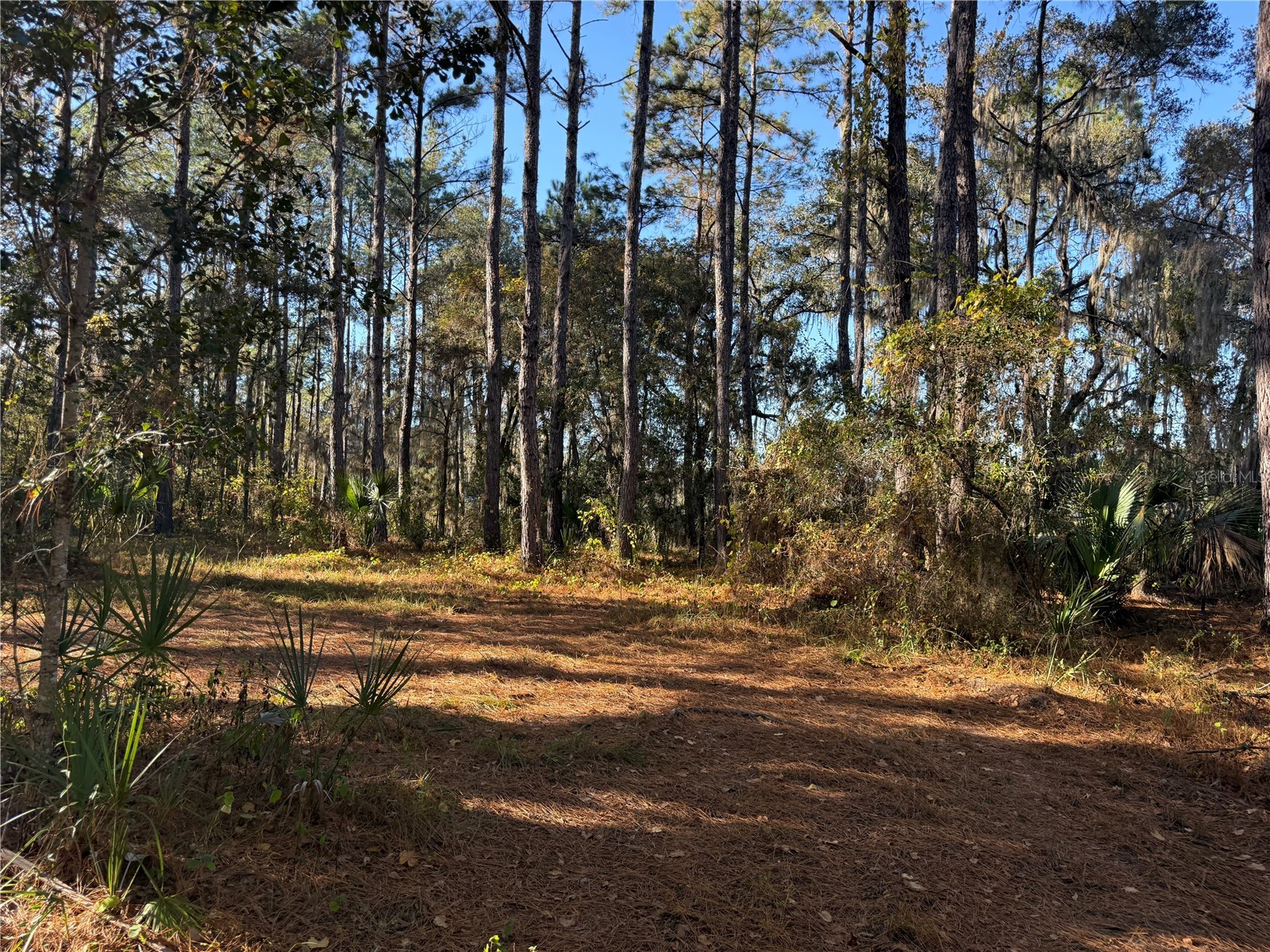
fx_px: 881
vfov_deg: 56.8
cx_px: 635
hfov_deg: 71.6
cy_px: 476
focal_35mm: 24
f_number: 1.78
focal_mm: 6.76
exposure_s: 1/612
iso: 100
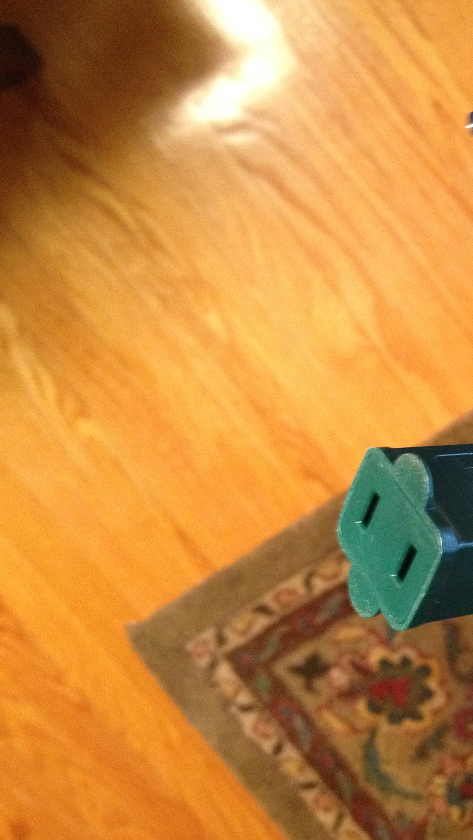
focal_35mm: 51
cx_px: 538
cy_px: 420
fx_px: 1137
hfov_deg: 22.1
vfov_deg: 40.6
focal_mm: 4.28
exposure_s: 1/15
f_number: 2.4
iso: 400
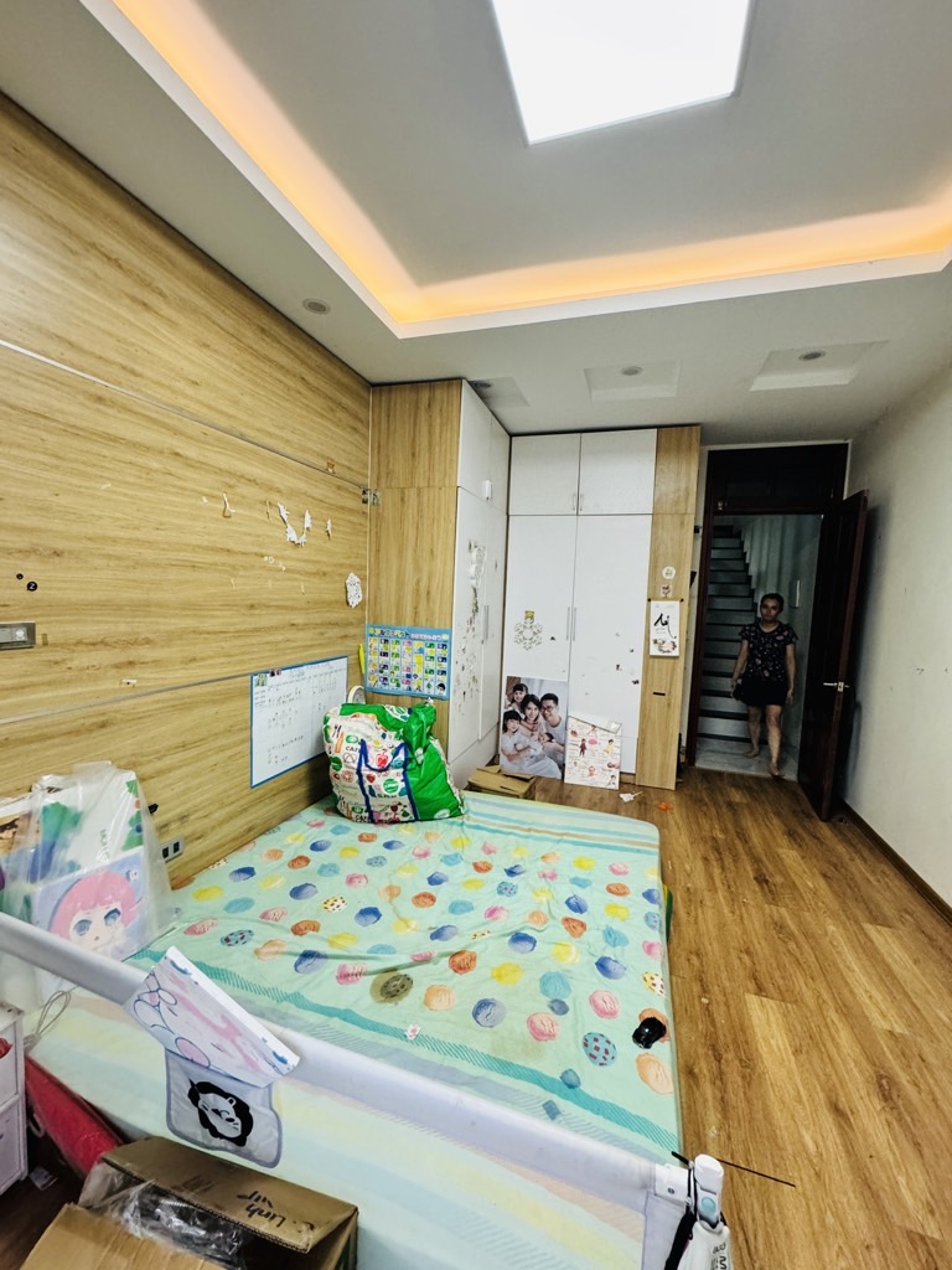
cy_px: 635
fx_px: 513
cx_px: 476
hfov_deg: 85.7
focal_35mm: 14
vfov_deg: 102.1
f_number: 2.2
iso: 320
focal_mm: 2.22
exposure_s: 1/100
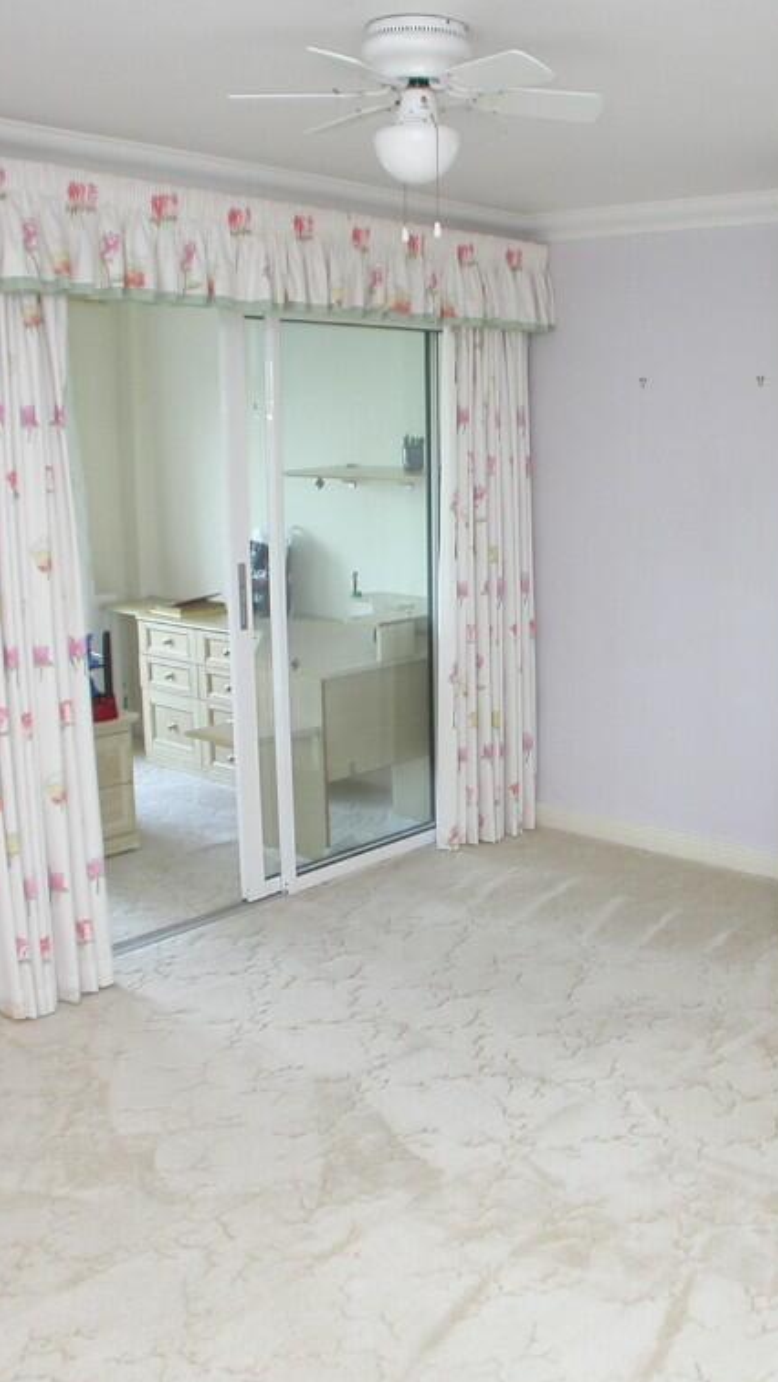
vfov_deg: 37.2
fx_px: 2053
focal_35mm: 56
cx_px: 537
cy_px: 697
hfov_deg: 21.4
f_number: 2.6
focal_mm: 7.85
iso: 100
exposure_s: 1/30
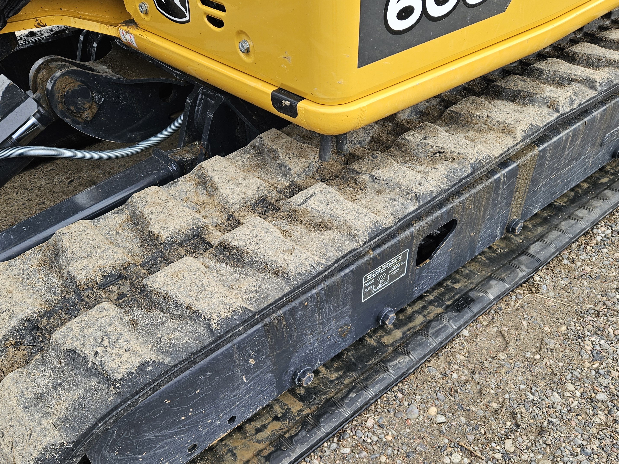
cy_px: 286
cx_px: 301
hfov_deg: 56.8
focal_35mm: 32
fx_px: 572
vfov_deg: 43.9
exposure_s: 1/290
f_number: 1.8
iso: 25
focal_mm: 5.4
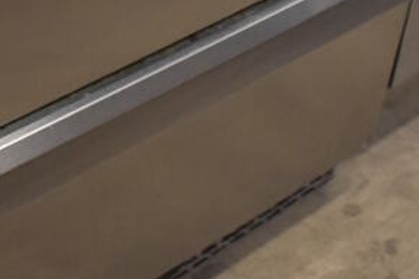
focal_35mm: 86
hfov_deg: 23.5
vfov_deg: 15.1
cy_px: -85
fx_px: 1000
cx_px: 127
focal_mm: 18
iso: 1400
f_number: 3.5
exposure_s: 1/125
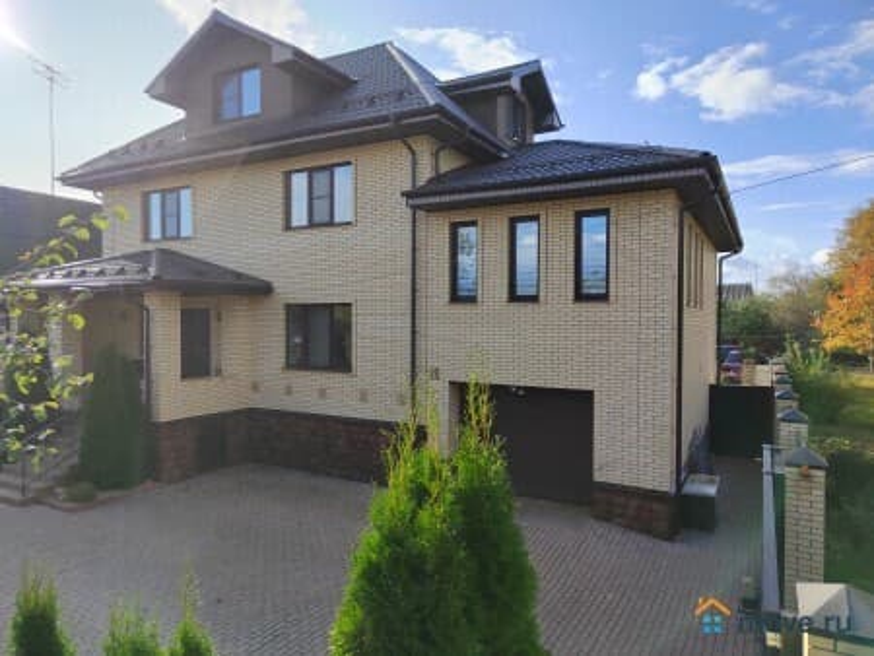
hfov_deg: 73.9
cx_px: 437
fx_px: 581
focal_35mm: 23
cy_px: 328
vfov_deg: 58.9
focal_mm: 5.52
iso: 172
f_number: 1.9
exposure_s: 1/2000
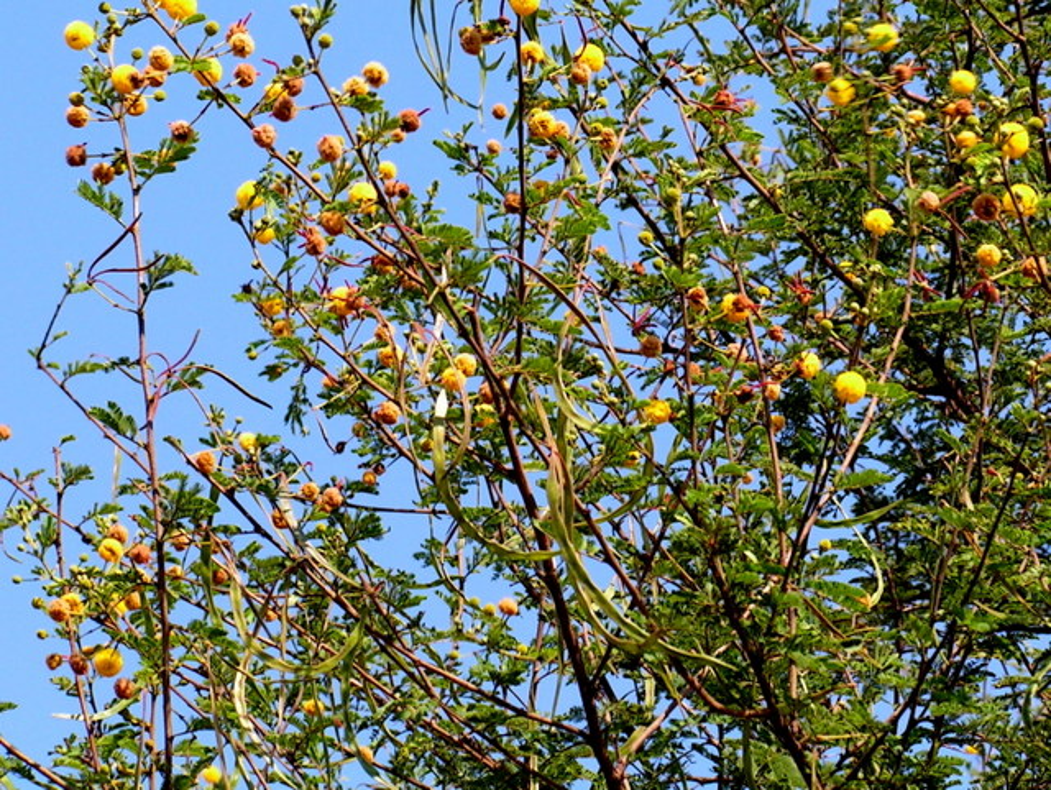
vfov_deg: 12.6
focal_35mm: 118
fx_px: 3585
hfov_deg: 16.7
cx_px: 526
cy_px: 395
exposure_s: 1/250
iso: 50
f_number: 4.5
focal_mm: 19.6
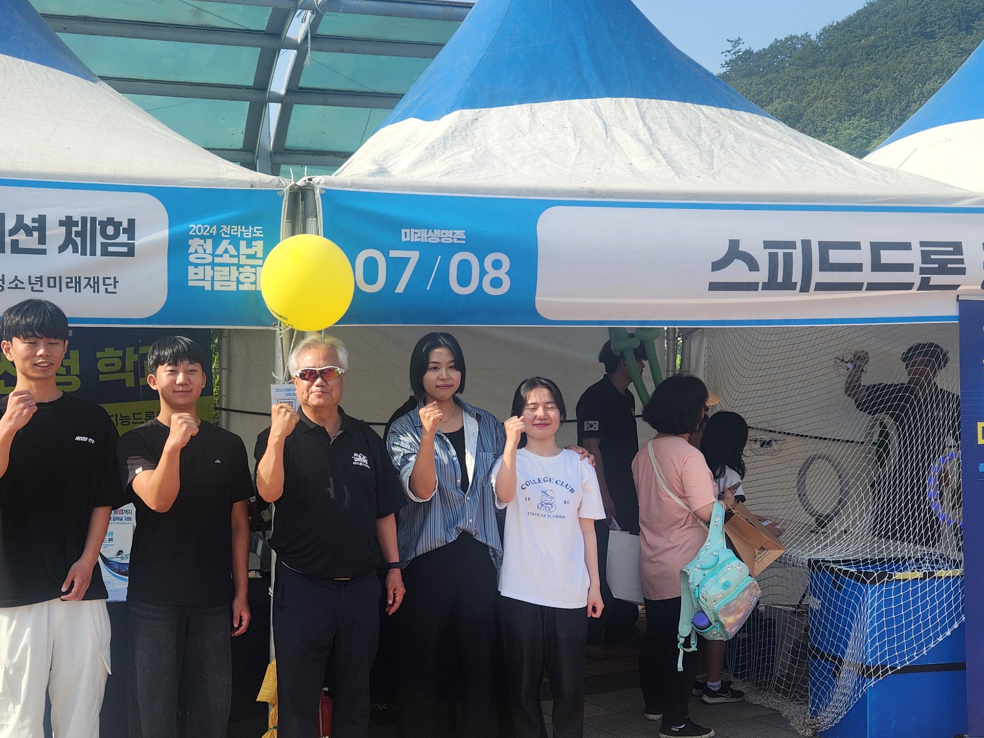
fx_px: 1194
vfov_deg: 34.1
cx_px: 366
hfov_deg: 44.4
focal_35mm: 42
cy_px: 478
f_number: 1.8
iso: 20
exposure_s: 1/976
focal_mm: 5.4
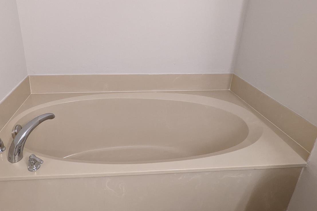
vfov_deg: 52.4
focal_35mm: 24
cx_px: 132
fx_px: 211
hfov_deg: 73.2
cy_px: 75
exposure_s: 1/23.8
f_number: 2.2
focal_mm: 2.35
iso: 297
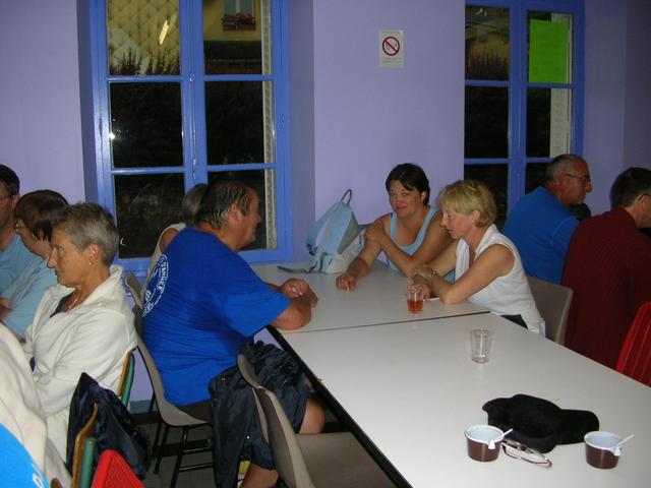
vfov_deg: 40.7
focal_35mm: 35
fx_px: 658
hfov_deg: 52.6
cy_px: 244
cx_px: 326
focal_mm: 5.8
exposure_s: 1/60.1
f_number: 2.8
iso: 77
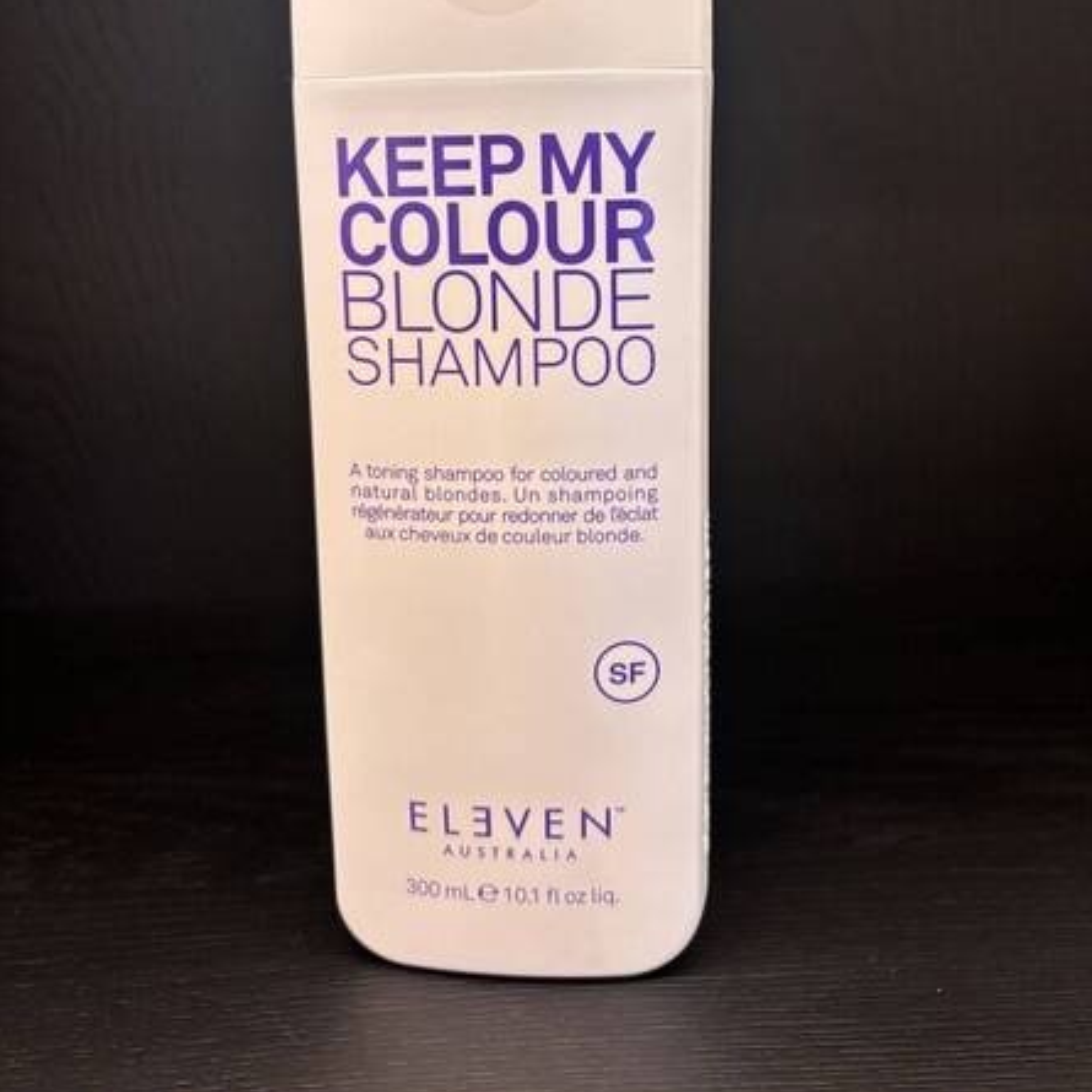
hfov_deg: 52.5
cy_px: 371
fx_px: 1106
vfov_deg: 51.6
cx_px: 547
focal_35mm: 31
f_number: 1.6
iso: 125
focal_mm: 5.96
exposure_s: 1/115
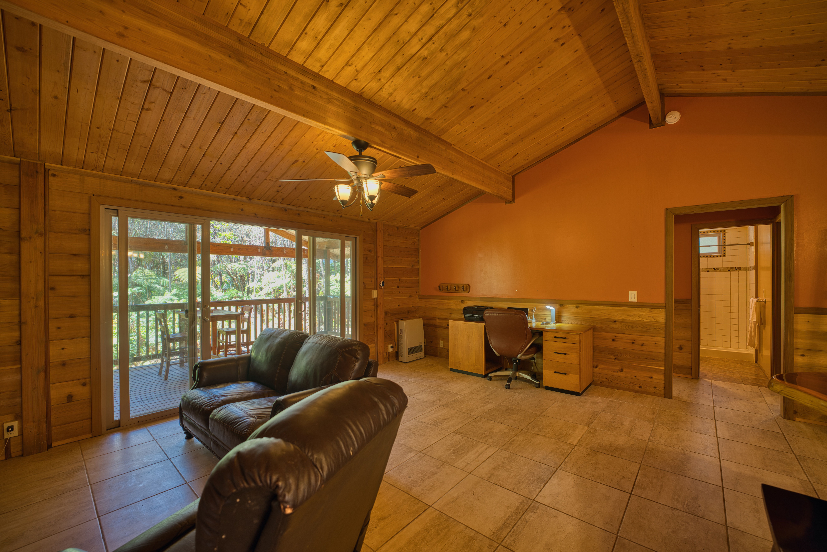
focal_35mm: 14
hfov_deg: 104.2
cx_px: 414
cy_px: 276
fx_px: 322
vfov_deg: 81.2
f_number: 4
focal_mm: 14
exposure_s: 1/10
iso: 50
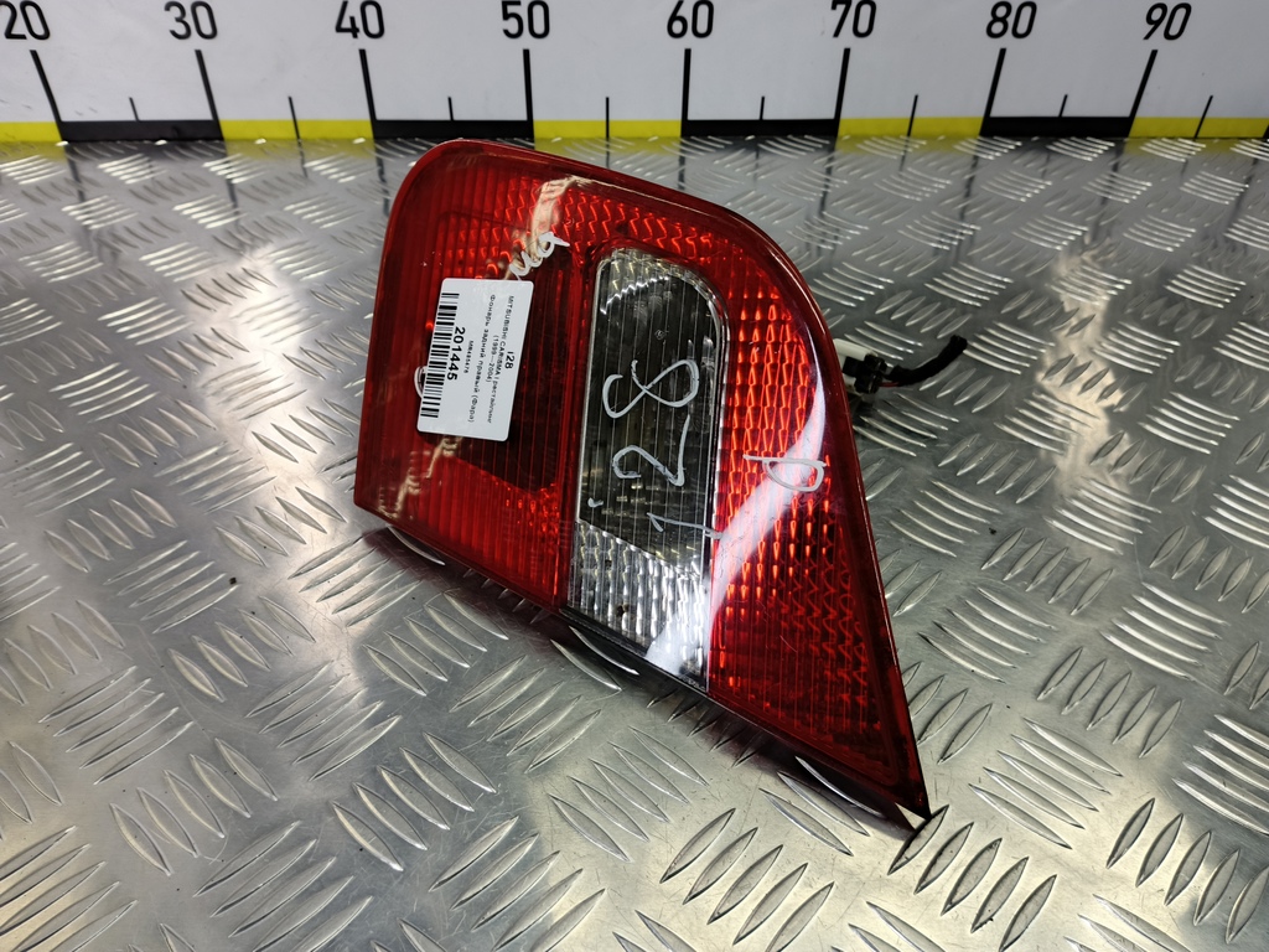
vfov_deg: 58.9
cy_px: 476
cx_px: 634
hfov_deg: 73.9
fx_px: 843
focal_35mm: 23
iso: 95
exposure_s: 1/33.3
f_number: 1.6
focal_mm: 4.11
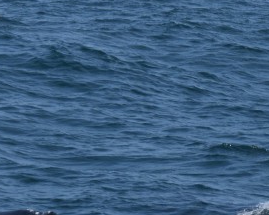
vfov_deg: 3.0
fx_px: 4051
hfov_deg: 3.8
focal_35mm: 509
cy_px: 239
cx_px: 94
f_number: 5.6
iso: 200
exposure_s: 1/1600
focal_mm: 90
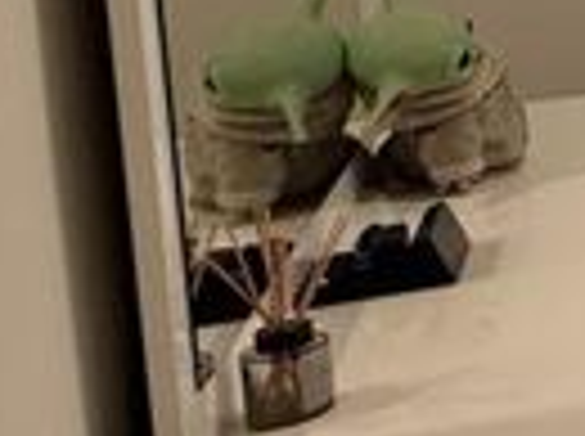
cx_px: 1483
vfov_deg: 18.3
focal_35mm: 76
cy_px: -94
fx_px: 1282
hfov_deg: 14.2
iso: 200
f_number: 2.2
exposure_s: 1/60
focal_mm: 2.22
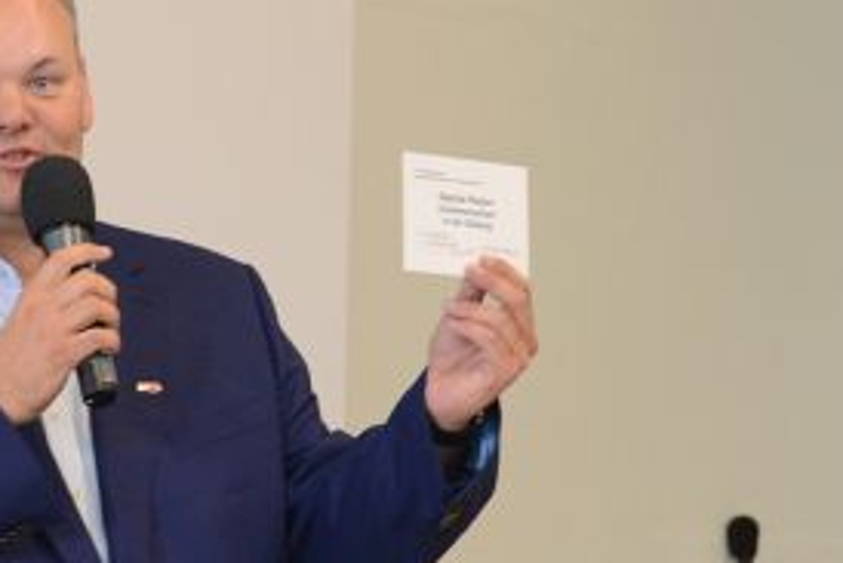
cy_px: 212
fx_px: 6138
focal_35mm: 262
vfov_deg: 5.3
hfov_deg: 7.8
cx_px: 145
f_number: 4.5
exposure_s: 1/60
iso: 1000
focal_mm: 70
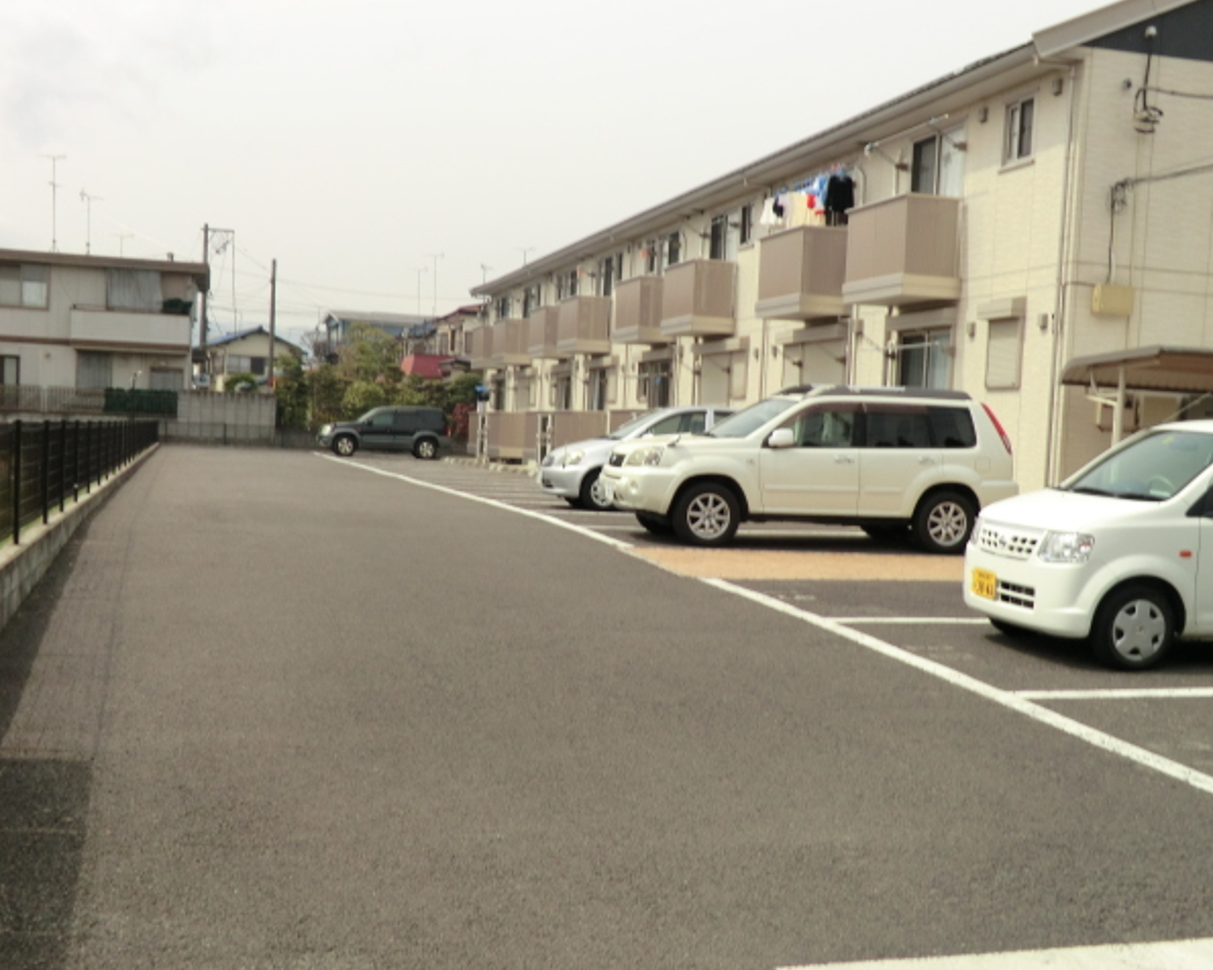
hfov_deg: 43.8
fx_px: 1508
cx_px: 644
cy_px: 483
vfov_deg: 35.7
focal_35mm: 42
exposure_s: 1/640
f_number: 3.8
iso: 80
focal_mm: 7.1
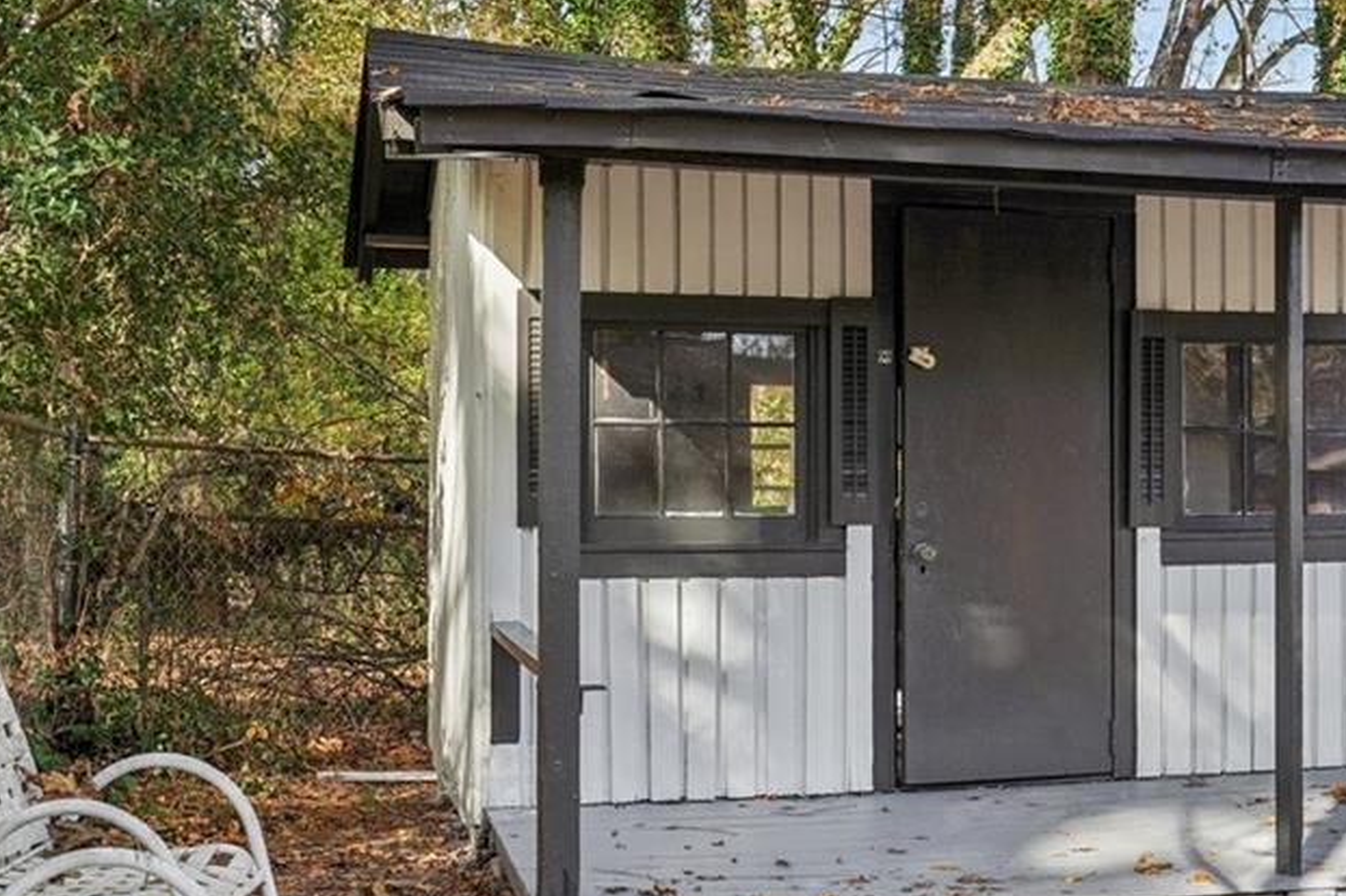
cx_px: 874
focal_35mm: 51
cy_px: 514
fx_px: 1906
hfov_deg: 38.5
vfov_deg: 26.4
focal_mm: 31
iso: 800
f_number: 8
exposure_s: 1/200
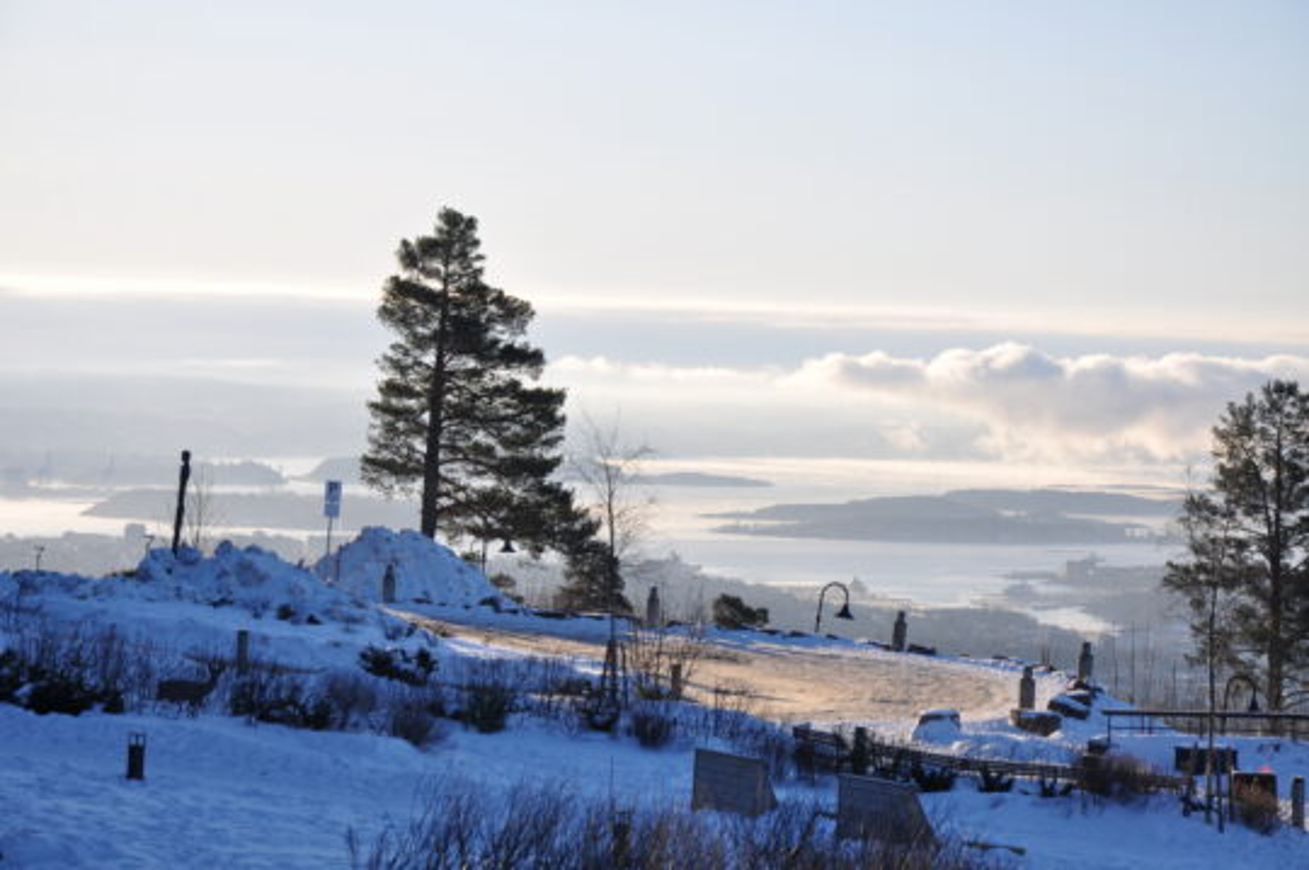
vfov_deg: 12.2
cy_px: 435
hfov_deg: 18.2
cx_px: 654
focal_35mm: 112
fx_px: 4087
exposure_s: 1/400
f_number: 10
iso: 200
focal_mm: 75
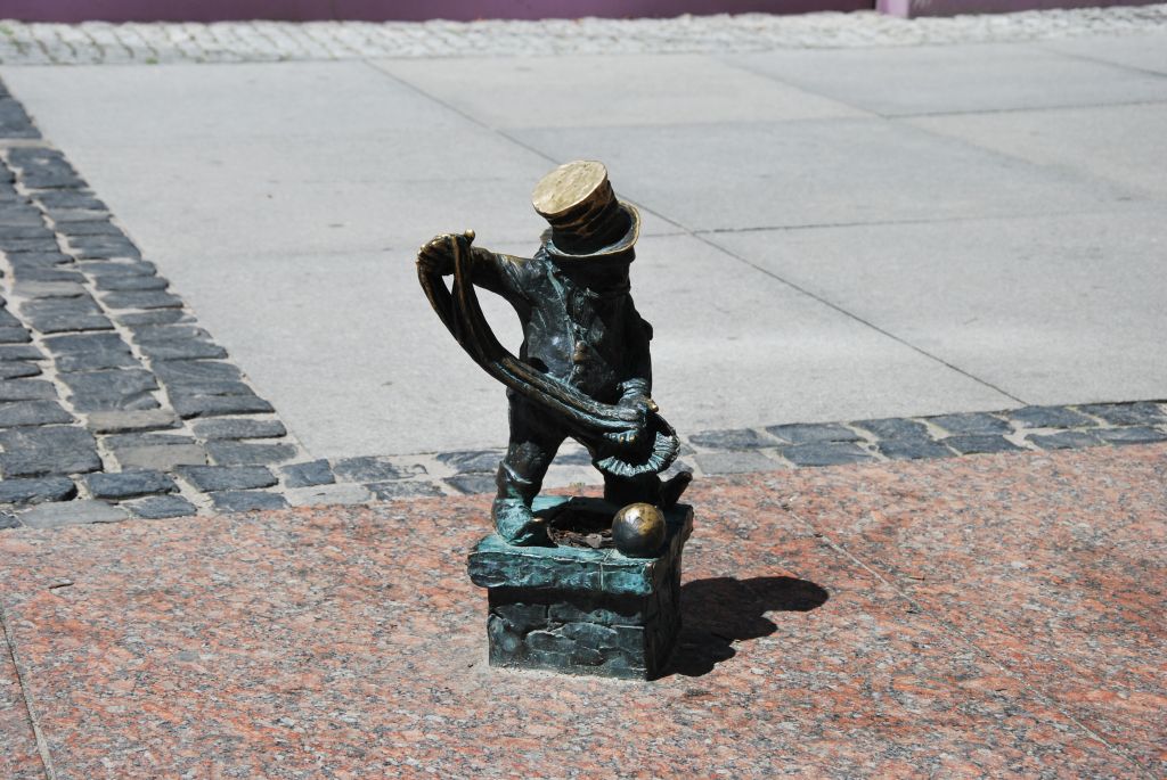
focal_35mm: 78
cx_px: 584
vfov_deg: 17.5
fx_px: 2531
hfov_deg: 26.0
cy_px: 390
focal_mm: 52
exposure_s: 1/250
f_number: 8
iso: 100
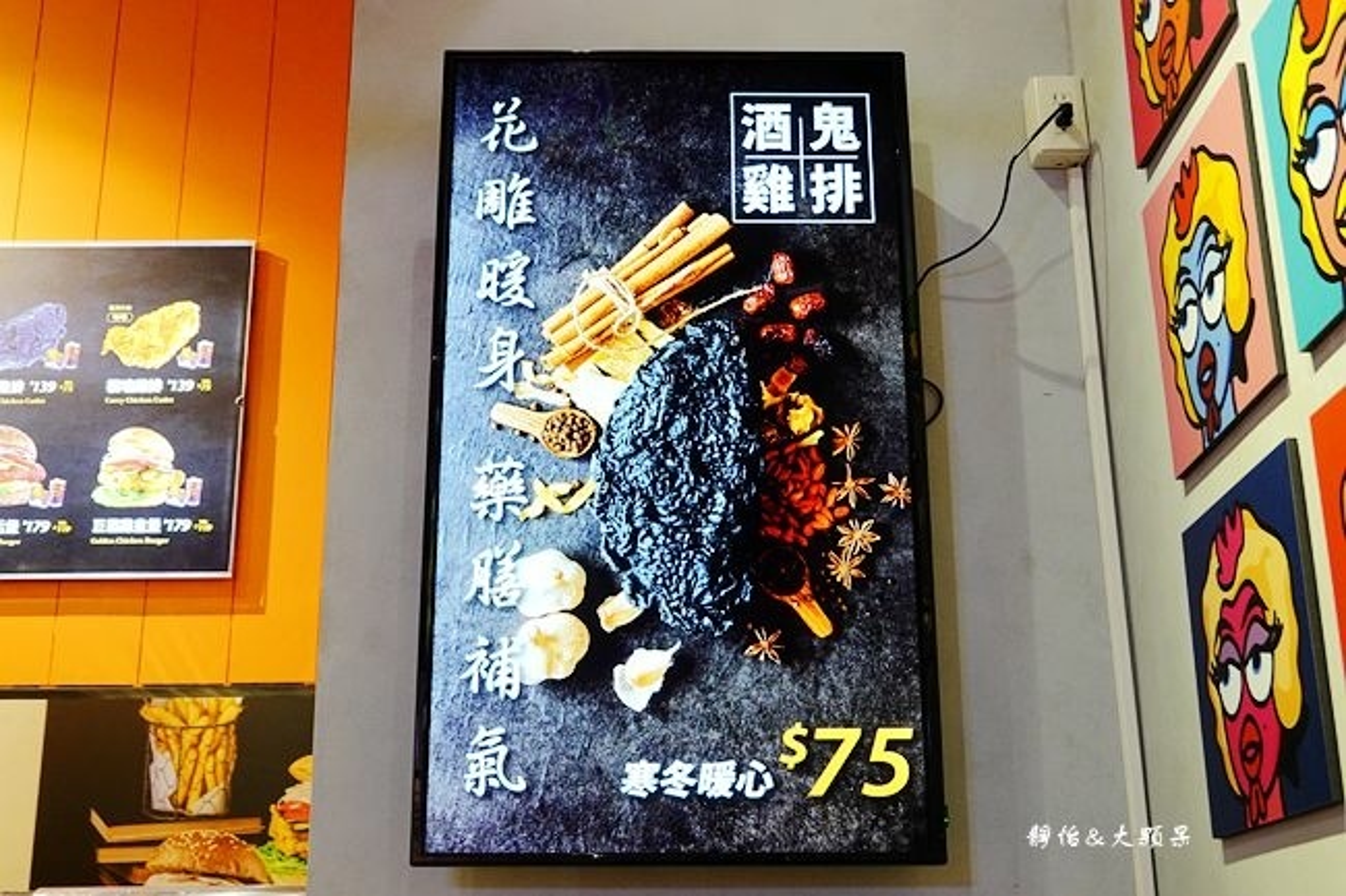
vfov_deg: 29.2
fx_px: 1719
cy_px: 448
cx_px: 673
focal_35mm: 46
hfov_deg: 42.8
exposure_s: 1/50
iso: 800
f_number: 4
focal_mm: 16.86
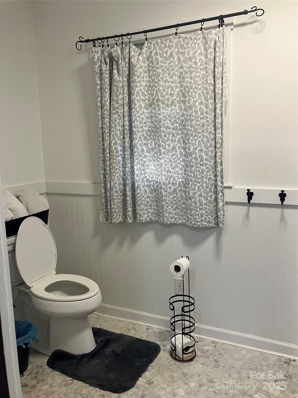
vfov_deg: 63.4
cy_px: 199
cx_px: 149
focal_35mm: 28
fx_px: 321
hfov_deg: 49.7
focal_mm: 3.99
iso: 100
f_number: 1.8
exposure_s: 1/60
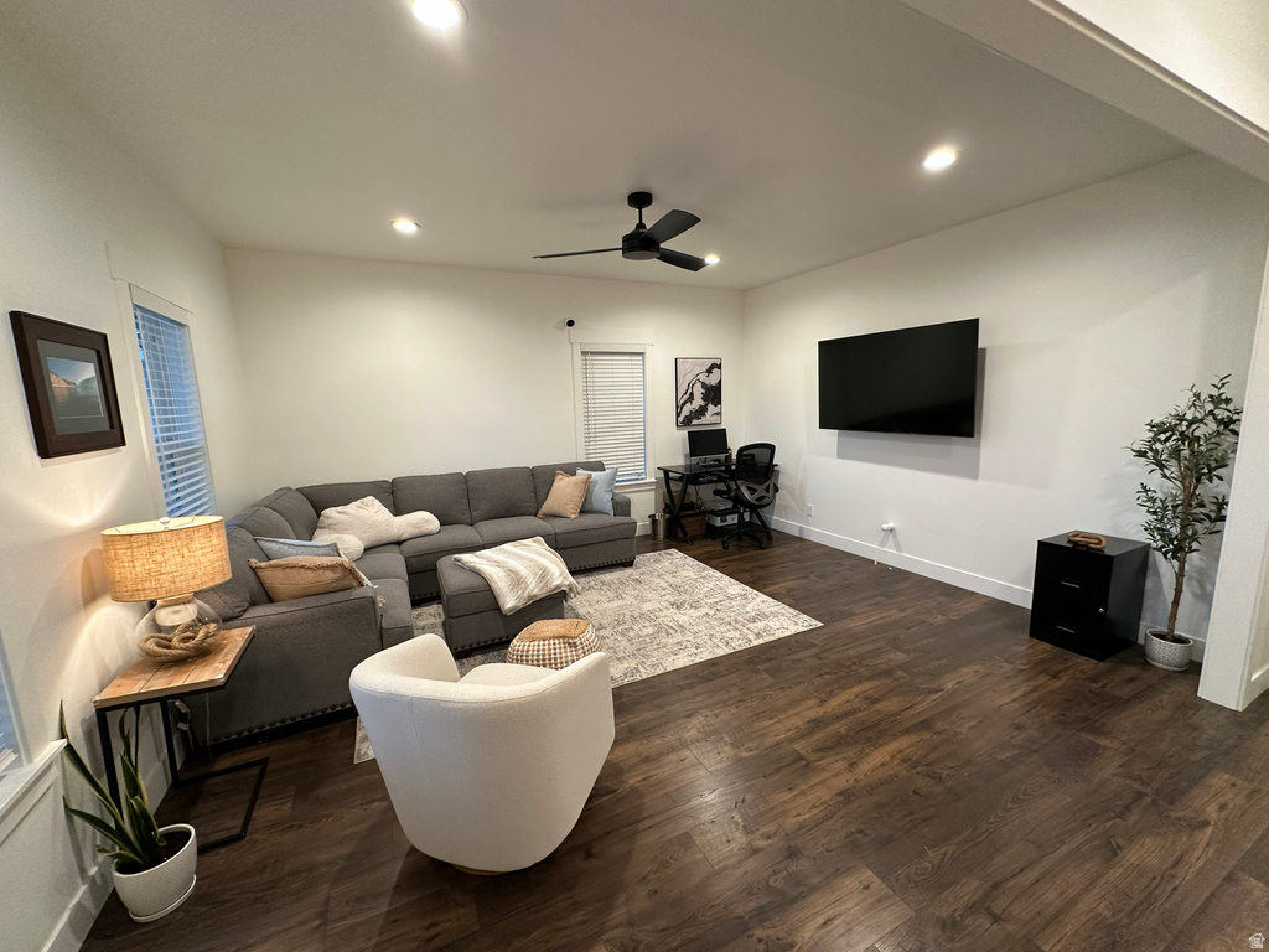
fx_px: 513
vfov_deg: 85.7
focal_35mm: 14
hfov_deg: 102.1
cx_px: 634
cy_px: 476
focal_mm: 2.22
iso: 200
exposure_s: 1/60
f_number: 2.2
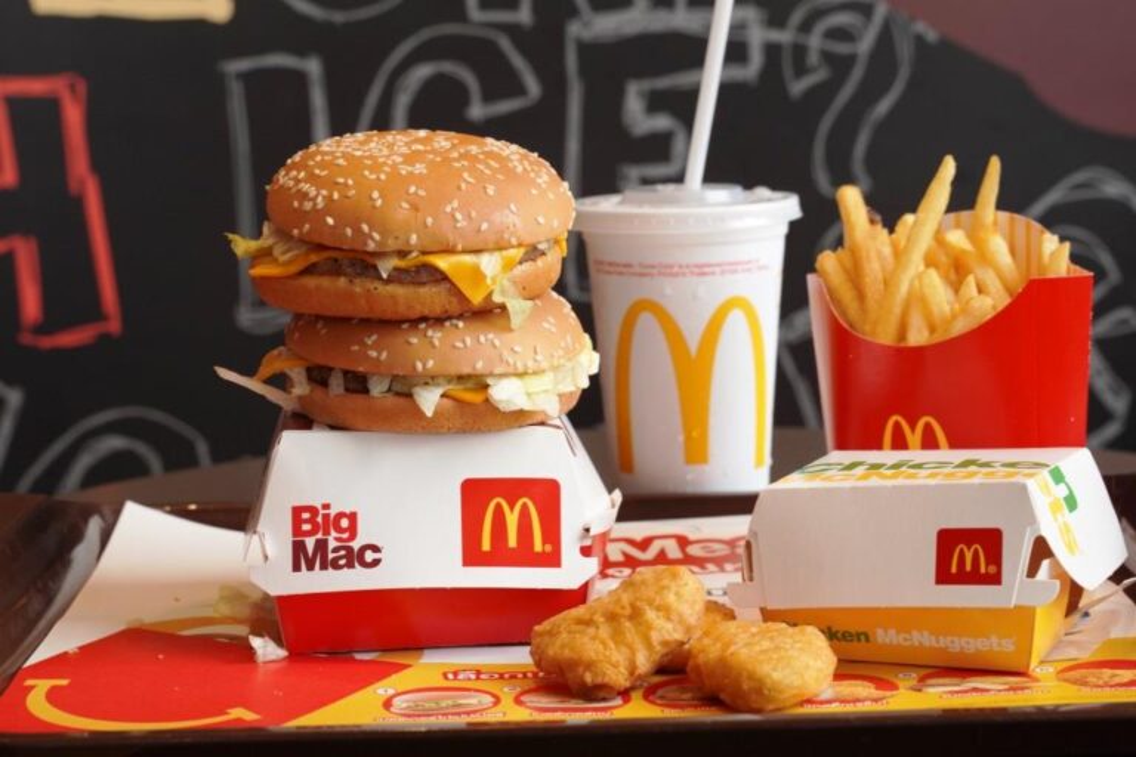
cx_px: 568
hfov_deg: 27.0
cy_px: 378
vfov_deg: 18.2
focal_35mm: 75
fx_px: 2366
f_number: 11
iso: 1600
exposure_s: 1/60
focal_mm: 75
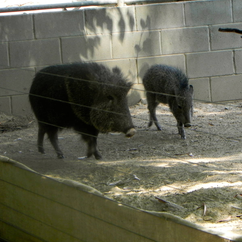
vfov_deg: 8.0
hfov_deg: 8.0
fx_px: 1724
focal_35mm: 218
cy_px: 121
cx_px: 155
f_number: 4.5
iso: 160
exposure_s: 1/86.6
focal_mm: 32.7
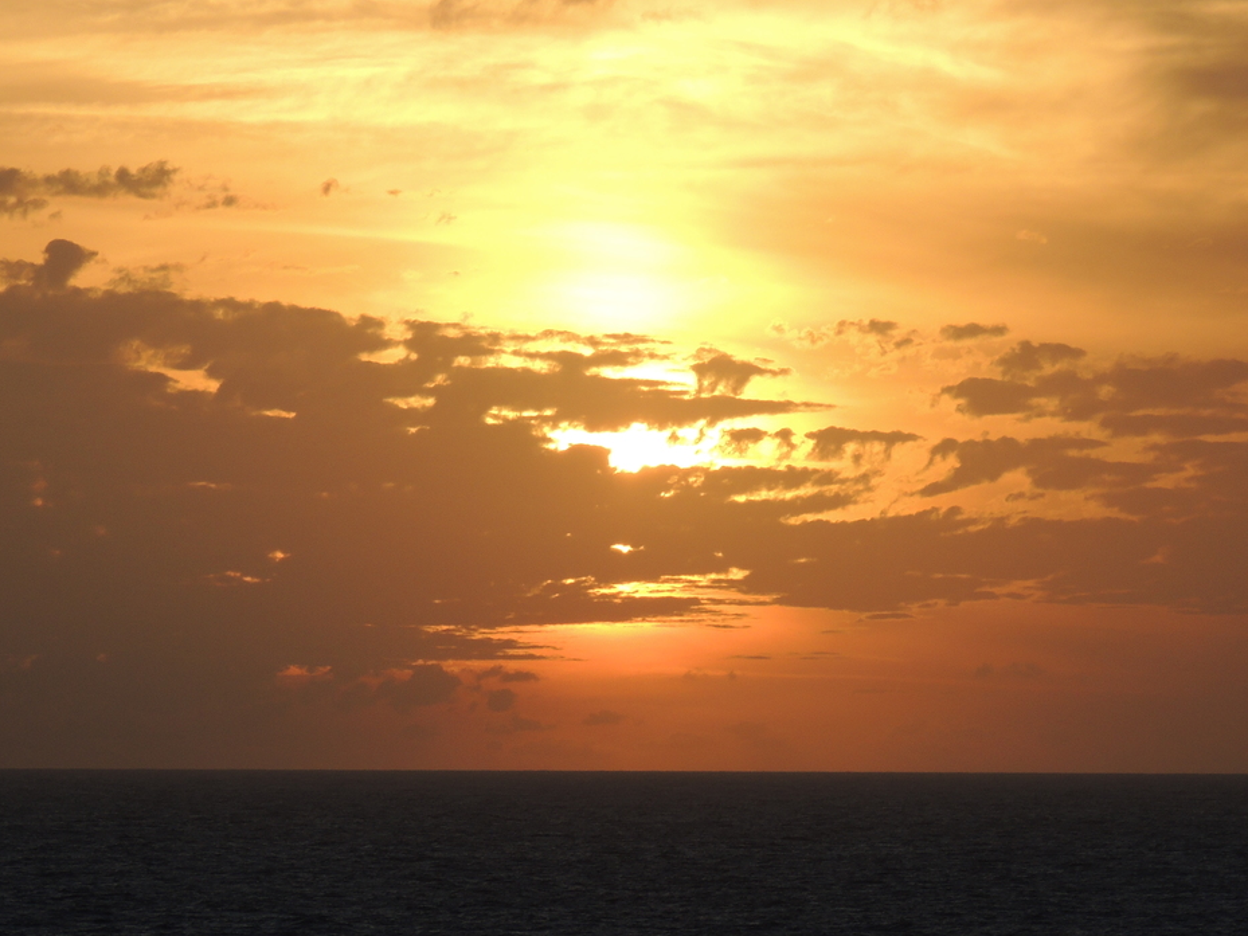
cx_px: 660
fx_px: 11178
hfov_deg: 6.4
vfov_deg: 4.8
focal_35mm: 310
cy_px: 420
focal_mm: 40.1
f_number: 4.6
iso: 100
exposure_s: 1/800
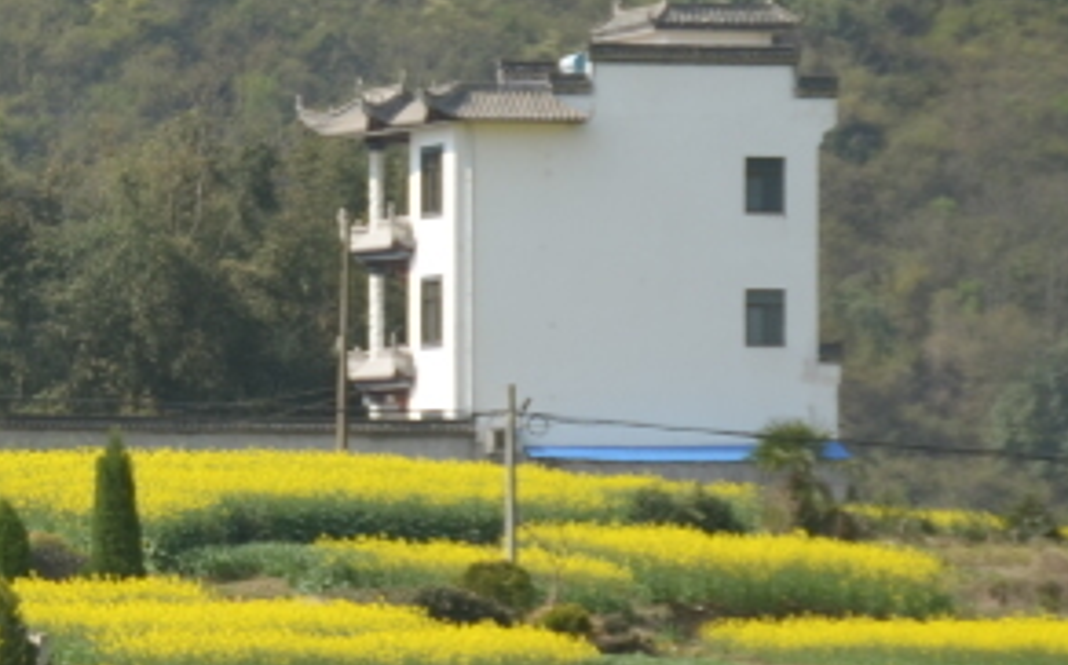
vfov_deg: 3.9
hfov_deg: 6.3
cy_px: 347
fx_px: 9656
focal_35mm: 332
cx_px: -282
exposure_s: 1/500
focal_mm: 62
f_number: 5.6
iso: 160
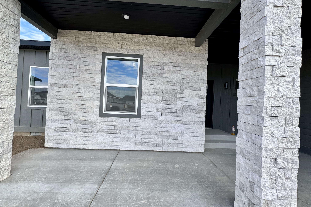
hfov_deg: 100.4
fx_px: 130
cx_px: 153
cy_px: 101
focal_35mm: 15
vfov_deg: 77.3
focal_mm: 2.22
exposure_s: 1/492
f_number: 2.2
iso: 40
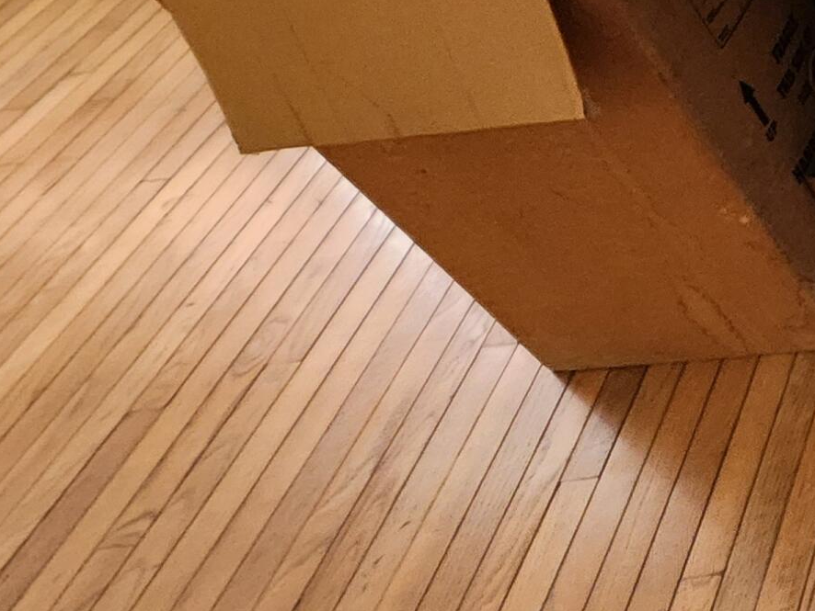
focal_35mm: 44
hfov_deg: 24.6
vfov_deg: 32.9
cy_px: 279
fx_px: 1036
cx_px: 1375
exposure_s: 1/40
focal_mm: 2.2
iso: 400
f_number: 2.2
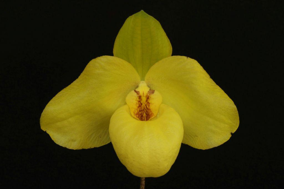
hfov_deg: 22.6
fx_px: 710
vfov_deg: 15.2
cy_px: 94
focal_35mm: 90
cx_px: 142
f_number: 22
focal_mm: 90
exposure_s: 1/13
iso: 500
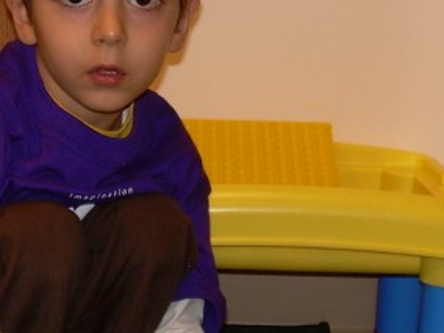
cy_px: 141
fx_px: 1372
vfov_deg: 13.8
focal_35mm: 107
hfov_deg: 18.3
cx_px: 158
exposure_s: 1/60
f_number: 2.8
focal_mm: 6.3
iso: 50
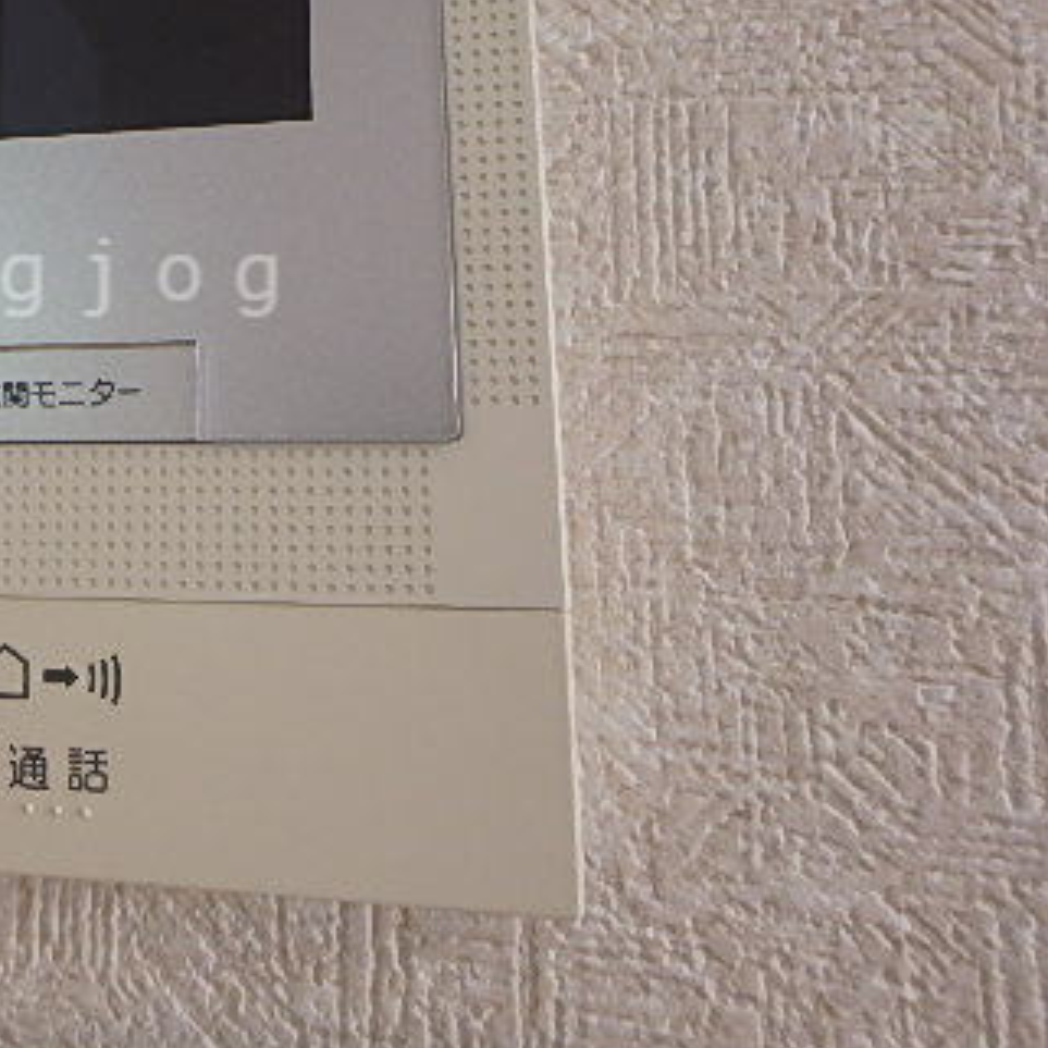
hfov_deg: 40.8
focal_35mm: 37
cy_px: 278
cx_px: 72
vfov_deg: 43.6
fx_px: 1267
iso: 250
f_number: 3.5
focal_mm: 3.7
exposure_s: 1/30
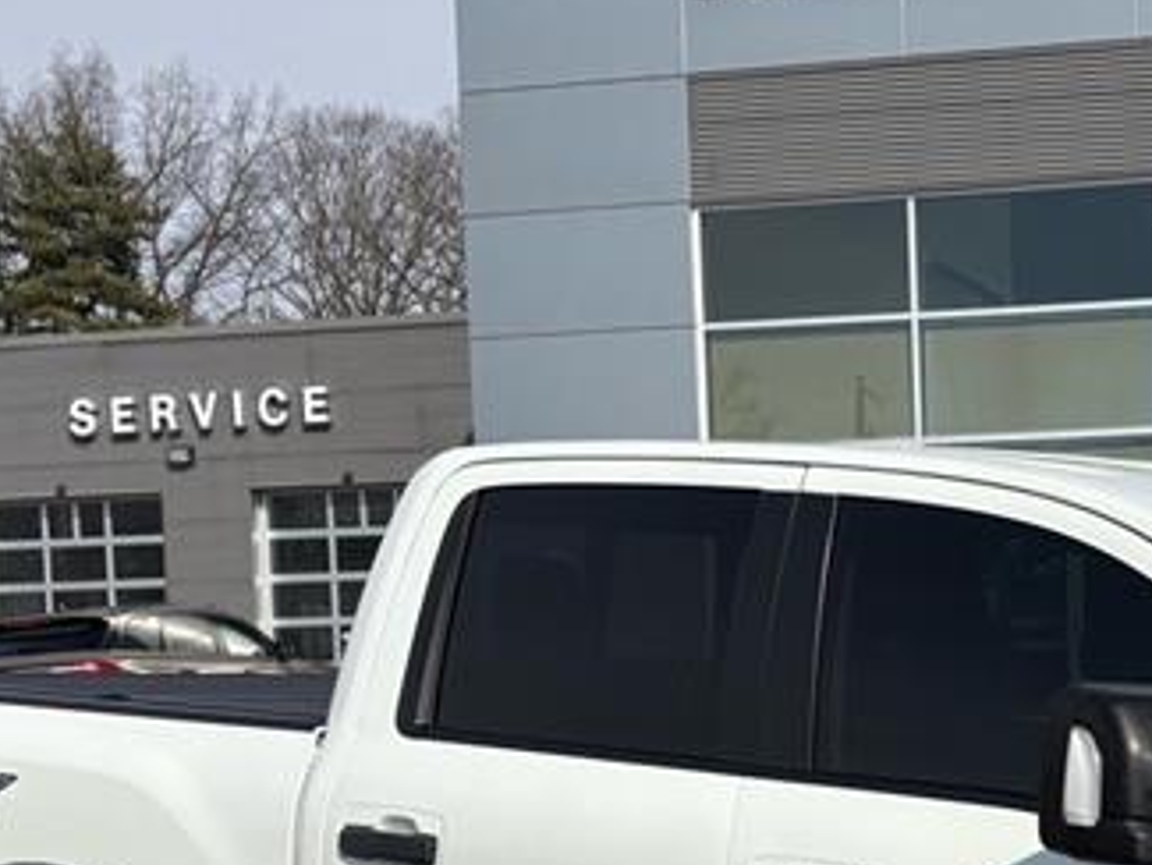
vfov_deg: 17.4
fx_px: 2730
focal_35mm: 82
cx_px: 1124
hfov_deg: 23.0
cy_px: 943
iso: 50
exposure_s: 1/7813
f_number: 1.6
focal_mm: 5.96
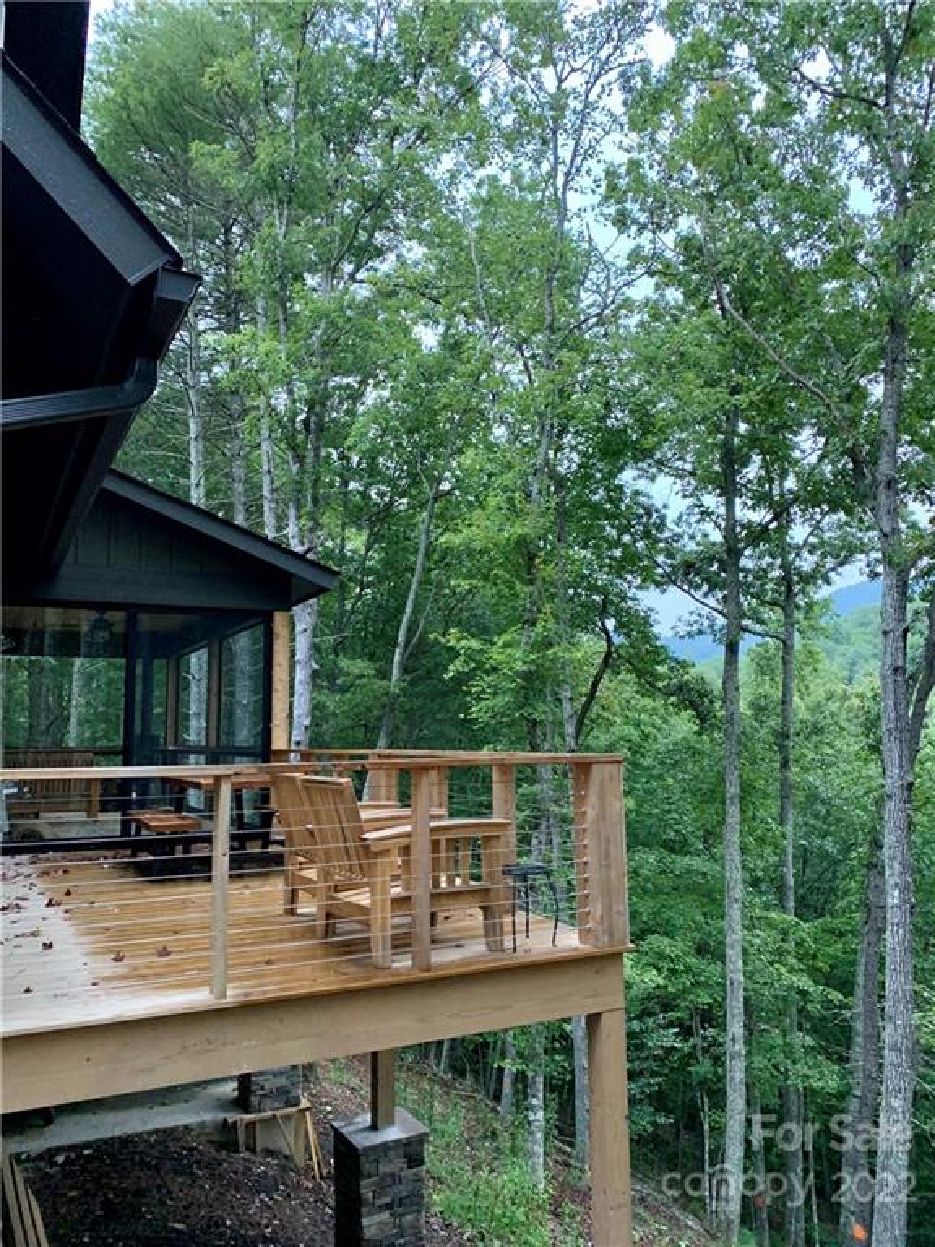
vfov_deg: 67.3
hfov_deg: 53.1
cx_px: 468
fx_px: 936
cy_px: 624
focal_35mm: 26
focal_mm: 4.25
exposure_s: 1/40
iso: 400
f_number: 1.8
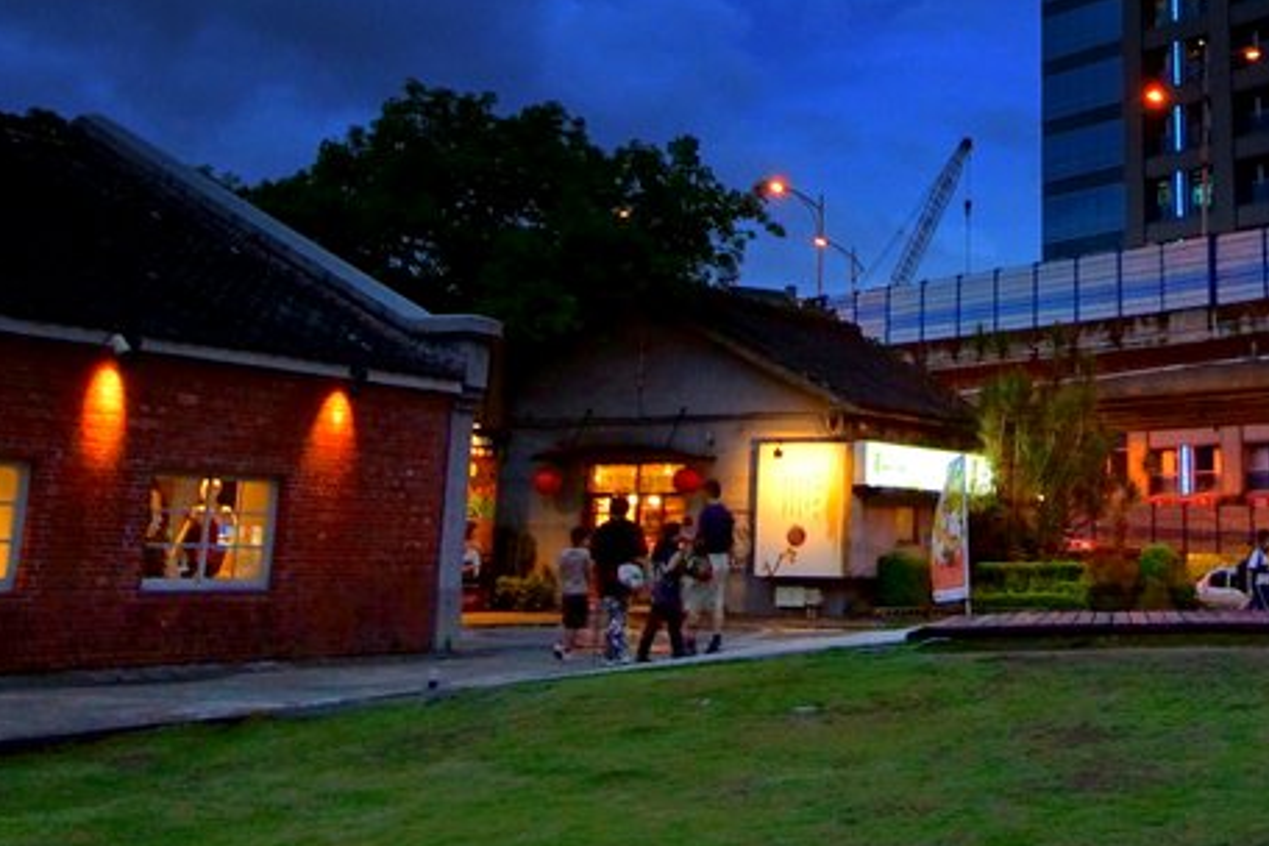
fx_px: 1762
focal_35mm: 50
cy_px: 22
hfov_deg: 38.0
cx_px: 1038
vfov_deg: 25.8
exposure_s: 1/200
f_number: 2.8
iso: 1000
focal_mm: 16
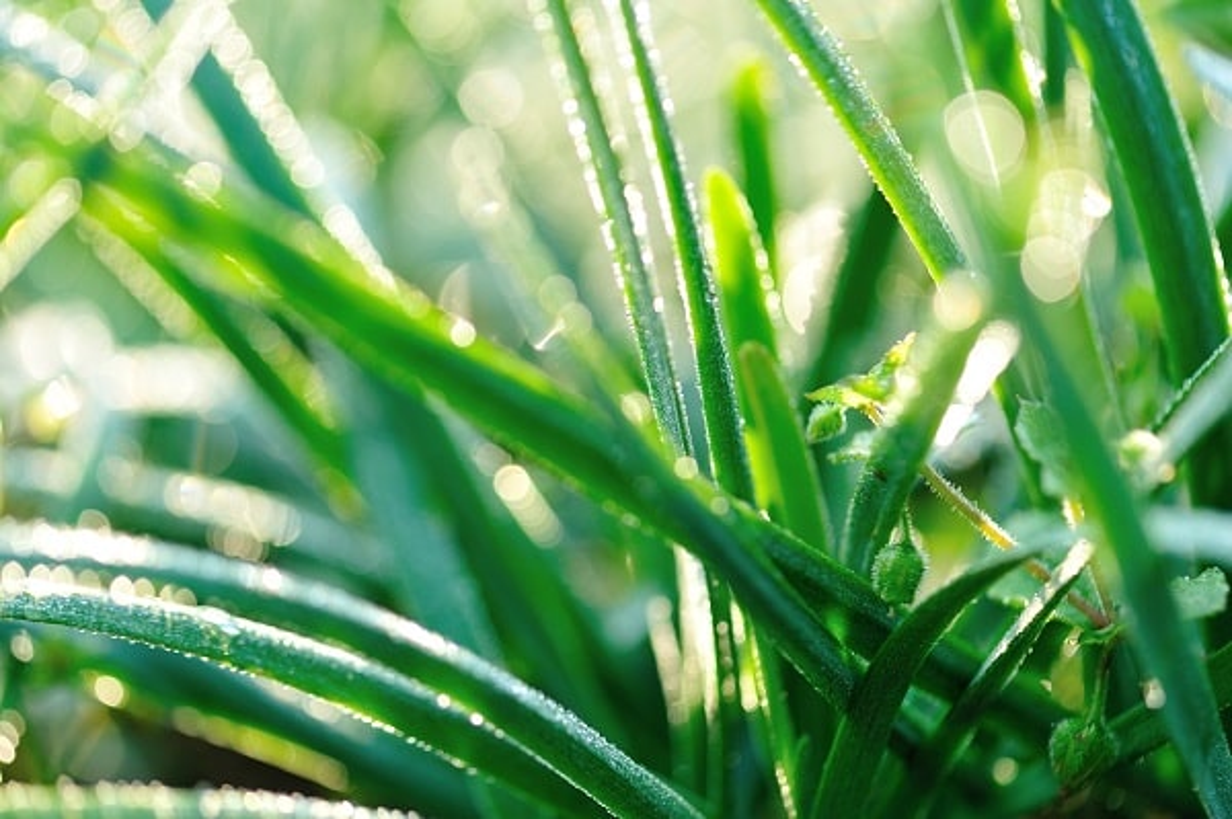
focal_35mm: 105
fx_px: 3590
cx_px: 616
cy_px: 410
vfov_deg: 13.0
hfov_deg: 19.5
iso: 200
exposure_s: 1/250
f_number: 3.5
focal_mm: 105
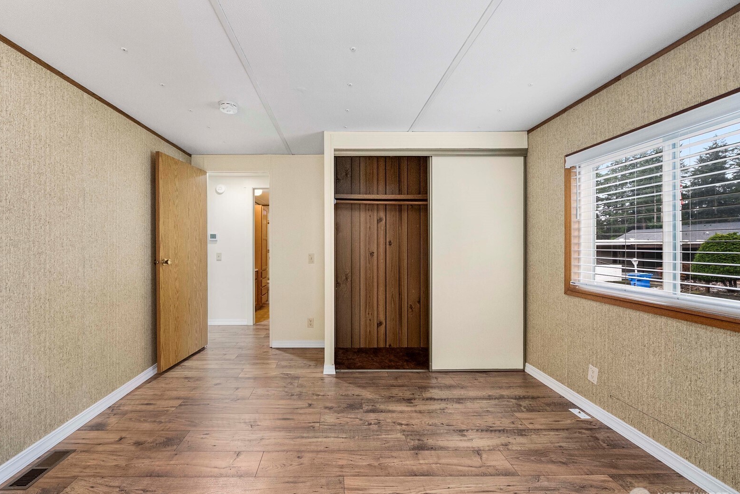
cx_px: 342
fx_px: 267
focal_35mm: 13
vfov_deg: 85.4
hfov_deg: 108.1
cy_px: 250
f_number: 6.3
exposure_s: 1/60
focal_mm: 12
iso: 500
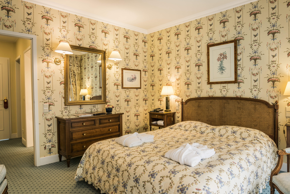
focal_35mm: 23
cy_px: 95
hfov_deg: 75.4
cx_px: 170
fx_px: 186
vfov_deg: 55.3
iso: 125
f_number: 14
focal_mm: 17
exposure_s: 2.5
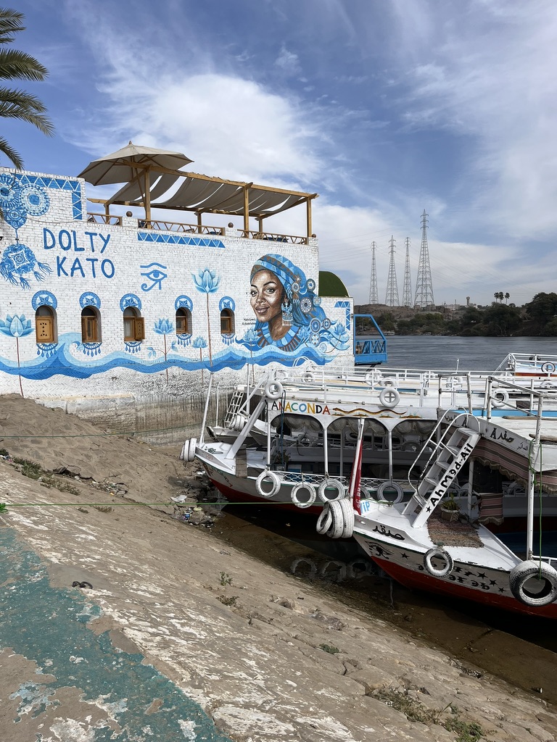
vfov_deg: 67.3
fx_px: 558
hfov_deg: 53.1
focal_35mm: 26
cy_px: 371
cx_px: 278
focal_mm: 5.1
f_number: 1.6
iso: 50
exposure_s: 1/4651
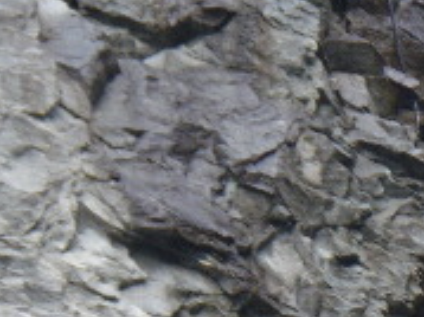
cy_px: 627
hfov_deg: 9.6
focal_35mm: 200
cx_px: 662
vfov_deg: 7.2
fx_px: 2448
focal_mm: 7.5
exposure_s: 1/60
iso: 80
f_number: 4.2
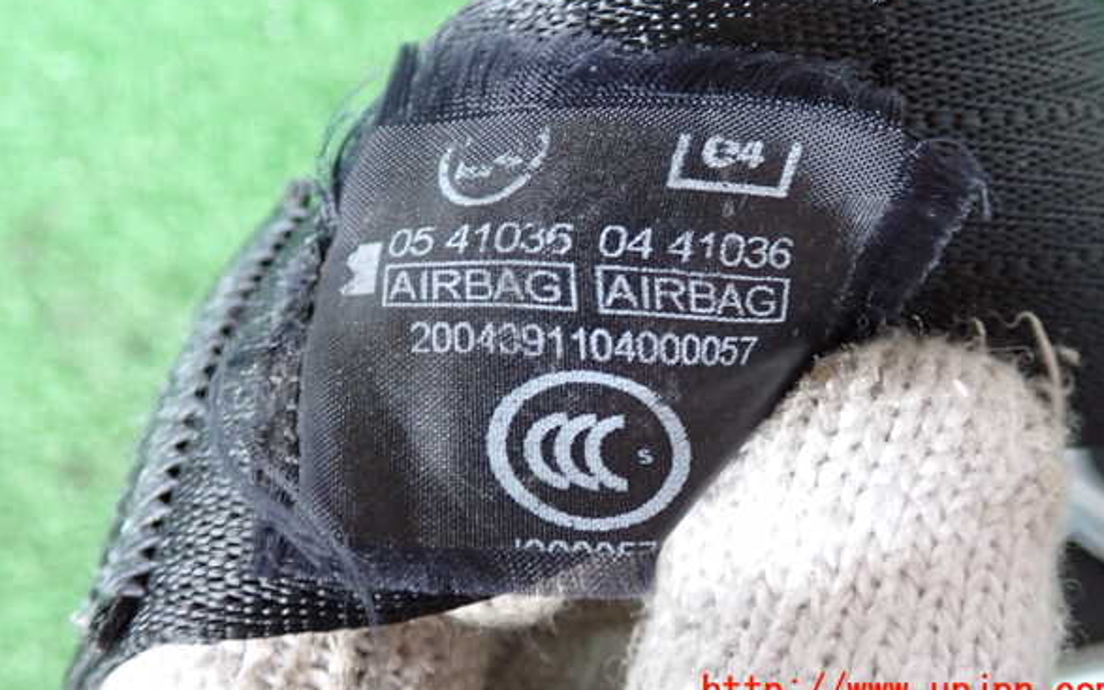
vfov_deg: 32.7
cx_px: 562
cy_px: 293
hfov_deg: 50.4
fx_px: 1174
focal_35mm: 39
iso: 640
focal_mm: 6.37
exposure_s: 1/40
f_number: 2.5
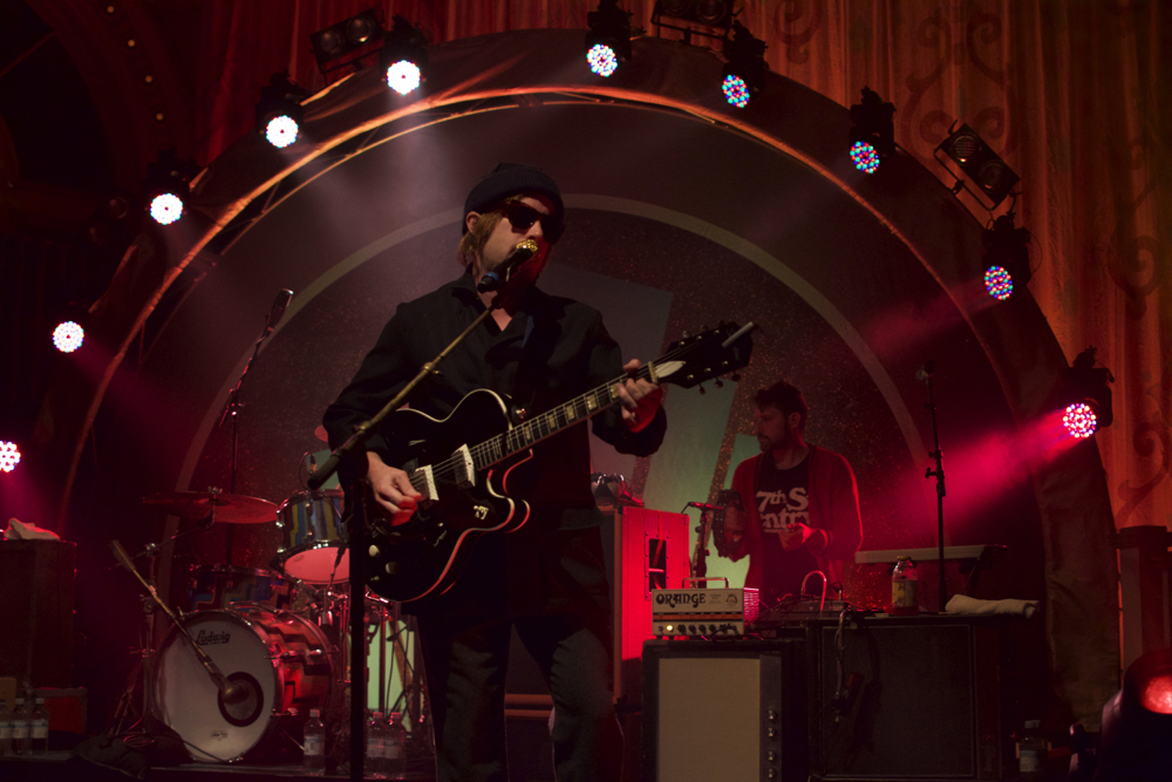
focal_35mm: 52
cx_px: 586
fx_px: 1709
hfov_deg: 37.8
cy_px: 391
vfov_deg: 25.8
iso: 1600
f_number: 2.8
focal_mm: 35
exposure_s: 1/160
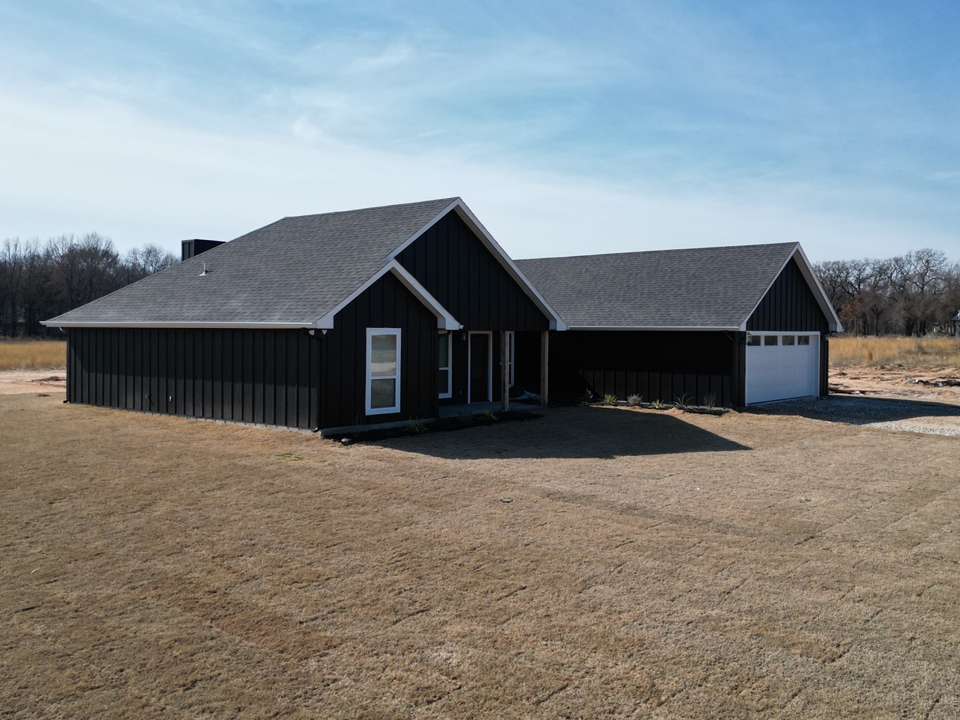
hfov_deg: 55.3
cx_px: 499
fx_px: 915
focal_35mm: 33
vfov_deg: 42.9
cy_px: 344
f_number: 1.7
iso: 150
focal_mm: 6.72
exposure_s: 1/4000
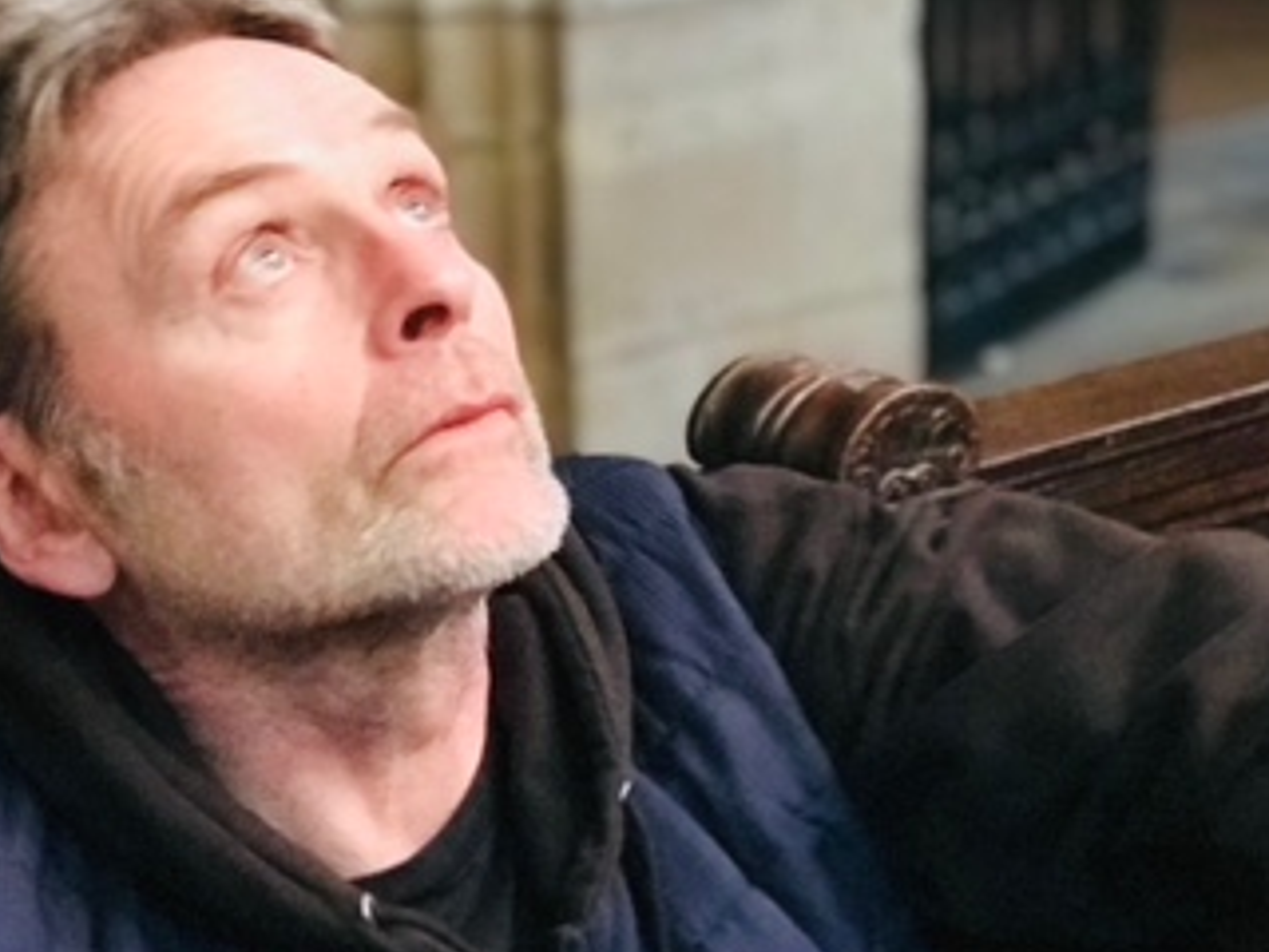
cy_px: 690
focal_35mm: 114
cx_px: 742
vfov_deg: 13.0
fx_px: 4179
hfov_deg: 17.3
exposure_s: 1/50
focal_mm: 6.6
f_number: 2.8
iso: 1250
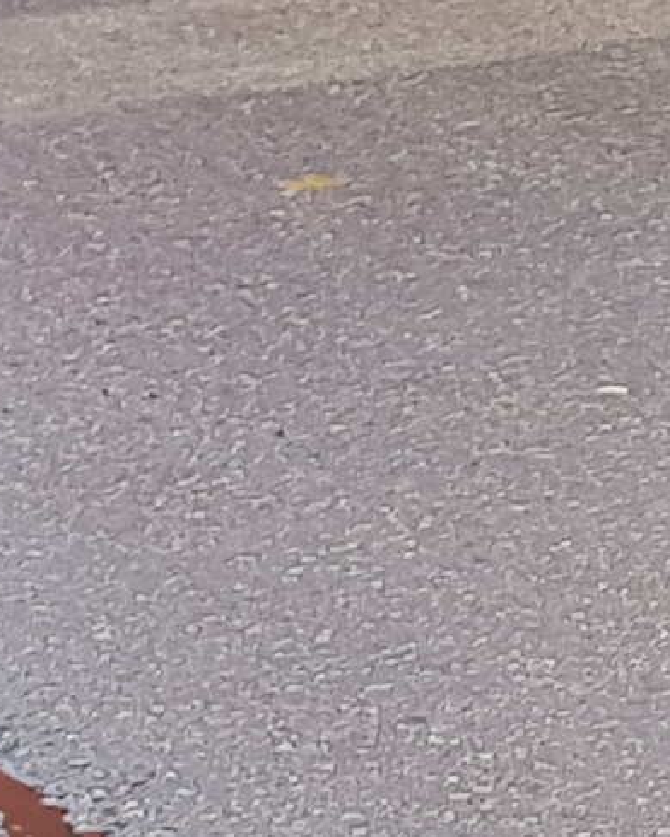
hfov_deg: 6.8
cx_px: 1916
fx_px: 5180
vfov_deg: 7.9
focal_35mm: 209
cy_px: 2554
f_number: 1.7
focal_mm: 4.2
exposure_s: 1/233
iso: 40
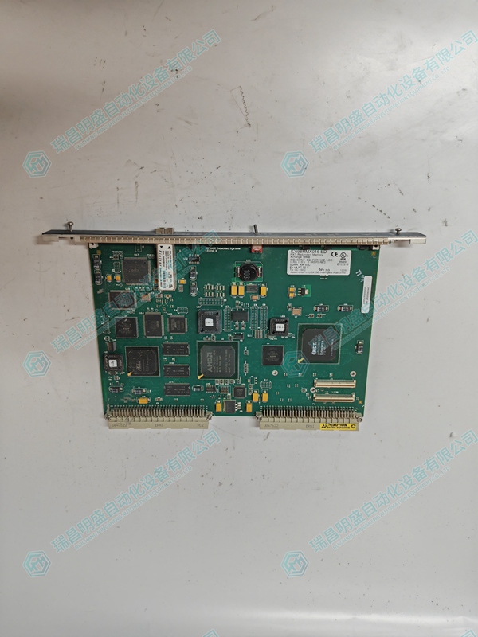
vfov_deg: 65.3
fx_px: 497
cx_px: 239
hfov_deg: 51.4
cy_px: 318
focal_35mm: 27
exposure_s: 1/100
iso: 800
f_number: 1.9
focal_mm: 6.12
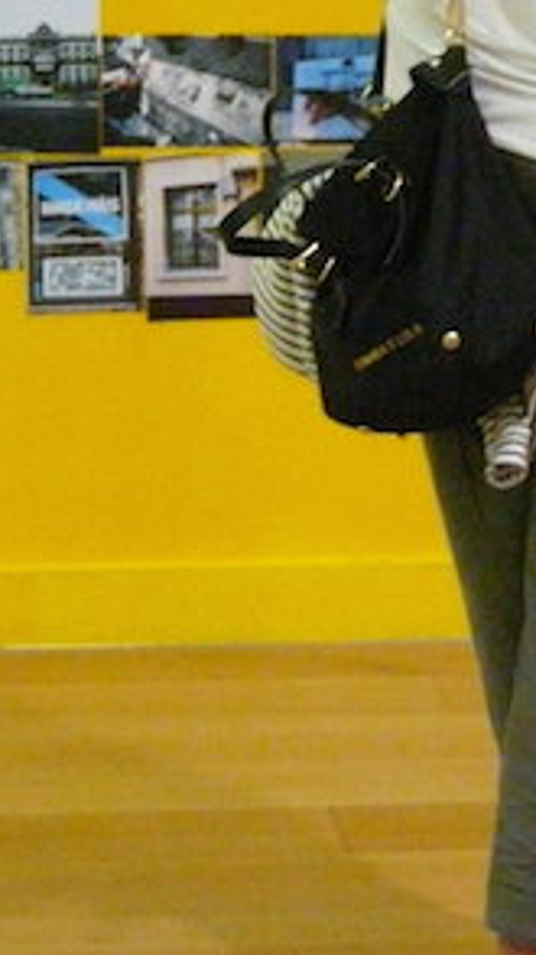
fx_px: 6201
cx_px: 542
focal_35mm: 245
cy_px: 122
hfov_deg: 4.9
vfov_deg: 8.8
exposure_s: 1/30
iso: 800
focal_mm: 16.2
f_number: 3.6
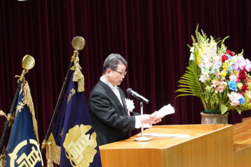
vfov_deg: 5.3
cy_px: 105
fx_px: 1810
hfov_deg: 7.9
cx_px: 155
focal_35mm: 260
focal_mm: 135
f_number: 9
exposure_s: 1/80
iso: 6400
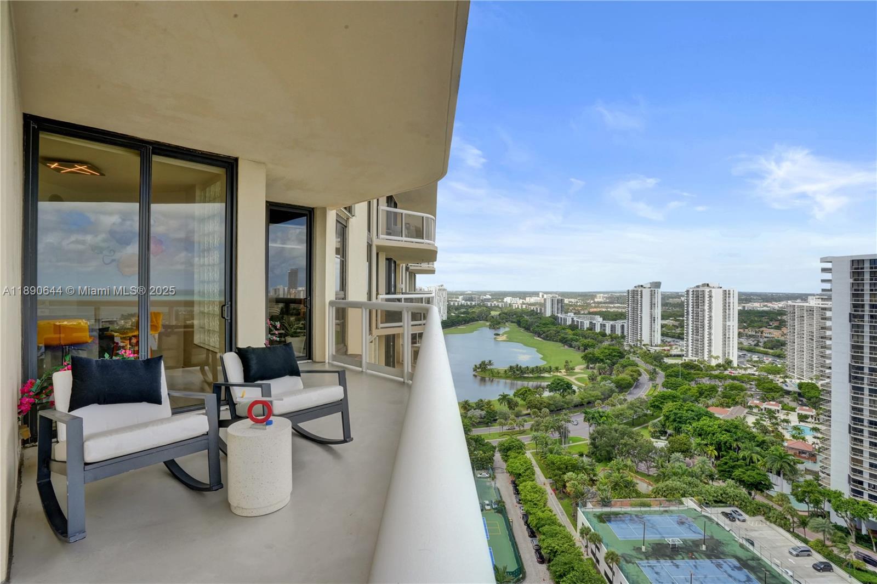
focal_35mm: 16
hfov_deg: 96.8
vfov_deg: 73.7
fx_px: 390
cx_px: 438
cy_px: 292
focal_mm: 16
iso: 1600
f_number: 18
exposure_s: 1/200
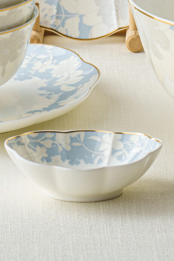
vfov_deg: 5.2
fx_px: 2824
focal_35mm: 390
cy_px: -196
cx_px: 123
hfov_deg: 3.5
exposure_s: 1/125
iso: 100
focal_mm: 105
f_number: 13
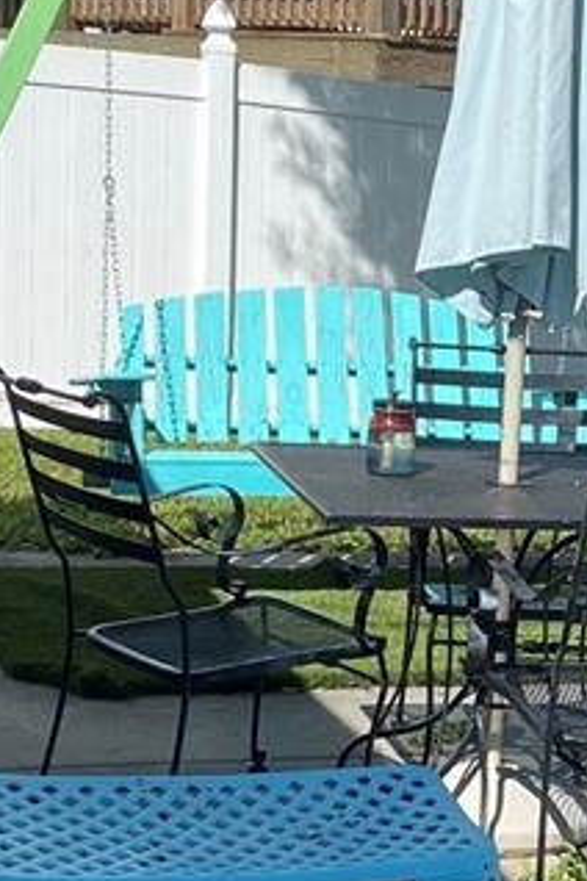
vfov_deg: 20.0
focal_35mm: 102
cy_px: 515
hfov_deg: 13.3
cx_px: 532
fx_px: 2495
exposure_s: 1/3125
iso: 32
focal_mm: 4.25
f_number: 1.8
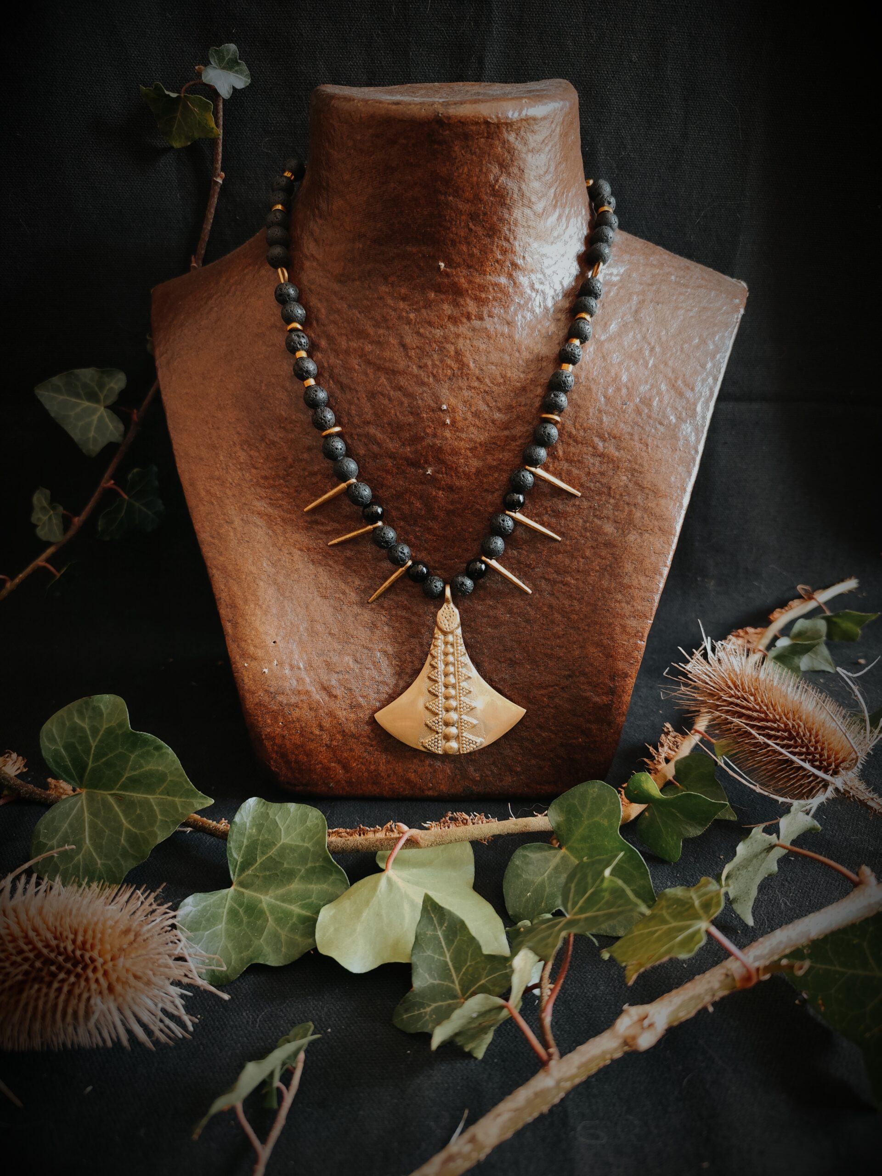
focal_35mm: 23
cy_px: 588
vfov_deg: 73.9
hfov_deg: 58.9
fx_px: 781
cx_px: 441
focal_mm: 6.19
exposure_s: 1/50
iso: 400
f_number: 1.65
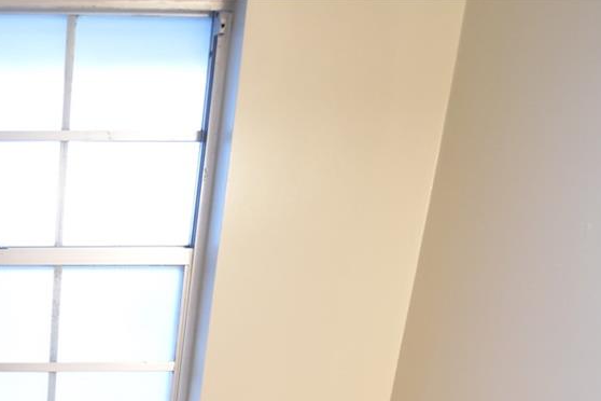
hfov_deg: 37.3
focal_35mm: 43
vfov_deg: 25.2
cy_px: 571
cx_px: -75
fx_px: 718
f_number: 3.5
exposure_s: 1/30
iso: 800
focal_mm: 10
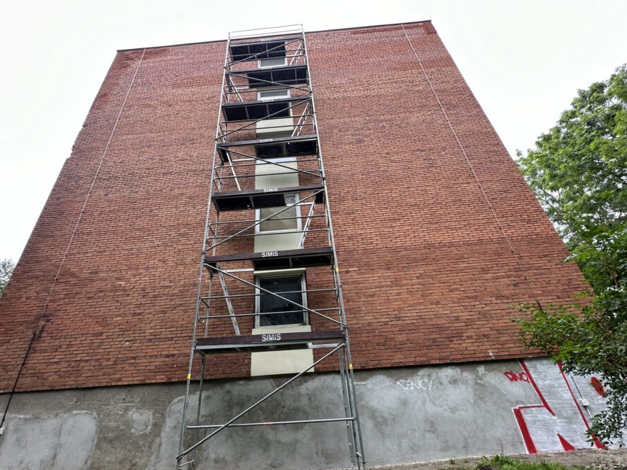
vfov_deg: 77.9
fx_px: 290
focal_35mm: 16
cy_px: 260
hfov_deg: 94.4
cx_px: 294
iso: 50
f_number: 2.2
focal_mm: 2.22
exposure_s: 1/99
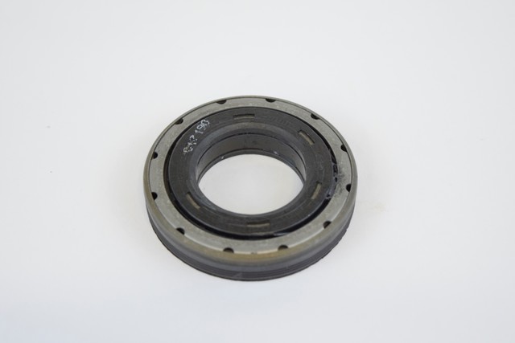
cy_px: 172
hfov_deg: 24.6
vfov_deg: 16.6
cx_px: 258
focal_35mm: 82
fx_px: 1180
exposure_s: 1/60
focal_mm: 55
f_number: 5.6
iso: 1800
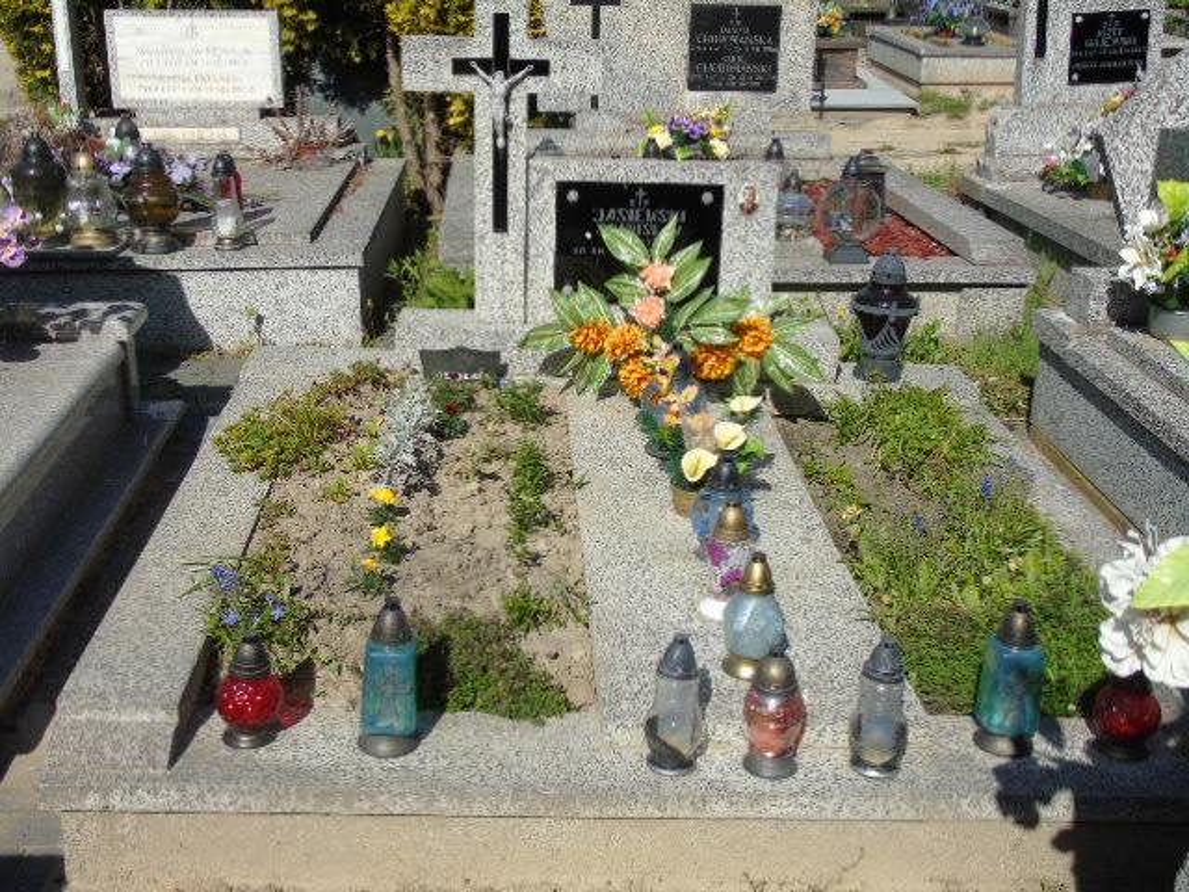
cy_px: 446
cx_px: 594
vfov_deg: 36.0
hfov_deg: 46.8
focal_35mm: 40
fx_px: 1374
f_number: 3.9
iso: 80
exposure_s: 1/800
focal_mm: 7.1
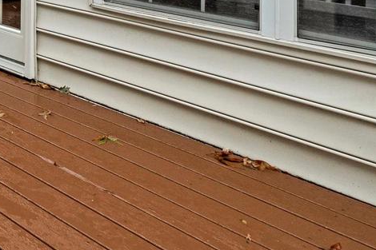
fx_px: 512
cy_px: -121
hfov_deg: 31.9
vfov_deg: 22.7
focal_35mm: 49
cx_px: -100
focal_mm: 16
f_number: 7.1
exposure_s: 1/250
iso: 1250
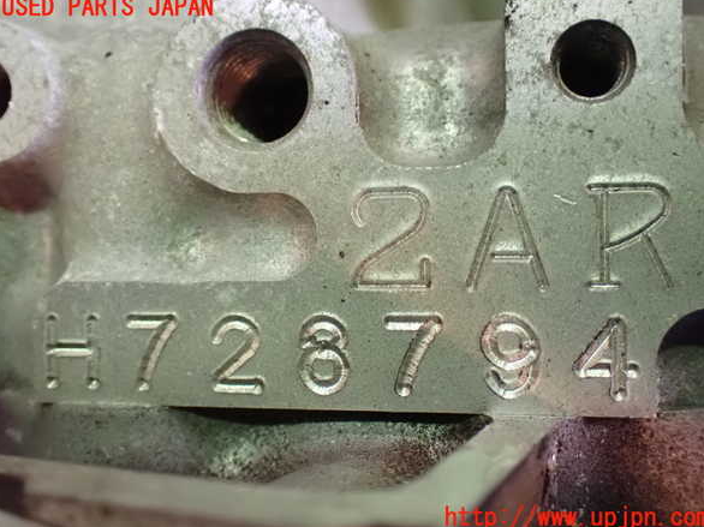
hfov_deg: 44.8
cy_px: 263
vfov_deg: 34.3
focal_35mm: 42
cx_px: 356
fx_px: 854
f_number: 2.8
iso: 1600
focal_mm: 7.31
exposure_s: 1/20
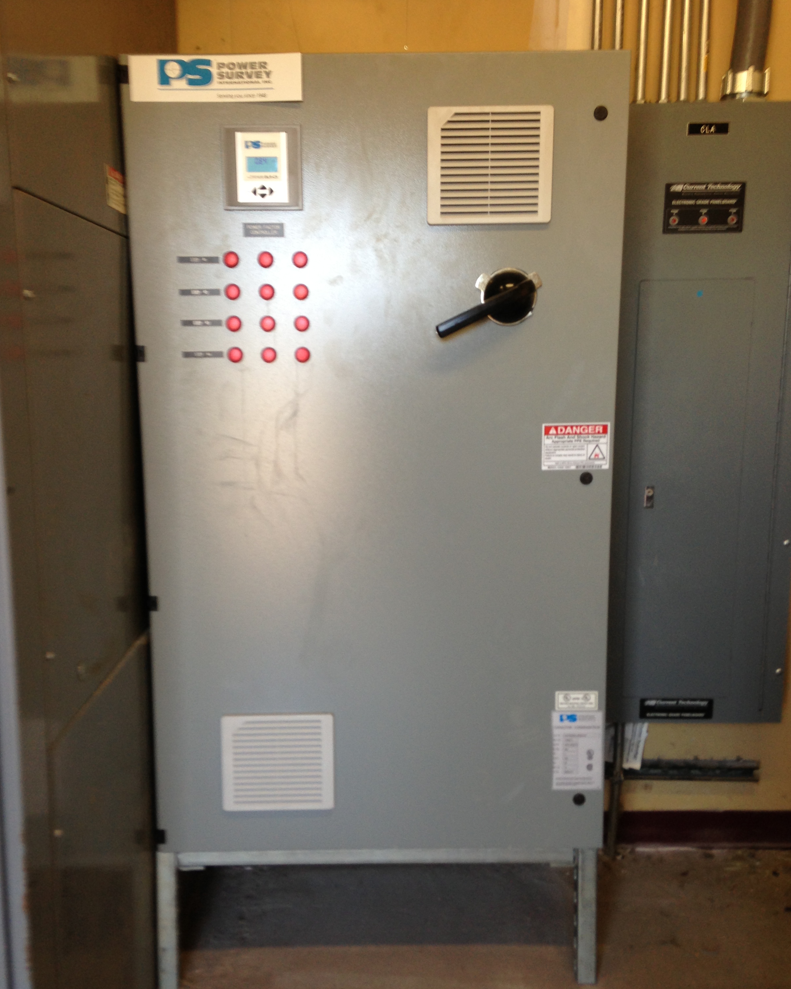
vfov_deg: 51.5
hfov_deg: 42.2
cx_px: 391
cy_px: 511
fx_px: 1024
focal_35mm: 35
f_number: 2.4
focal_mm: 4.13
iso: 50
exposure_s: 1/30
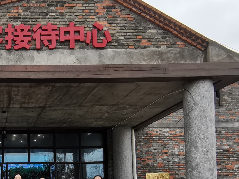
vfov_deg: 28.2
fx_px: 338
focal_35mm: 49
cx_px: -3
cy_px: 171
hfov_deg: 35.1
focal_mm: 2.26
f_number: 2.2
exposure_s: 1/205
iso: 50
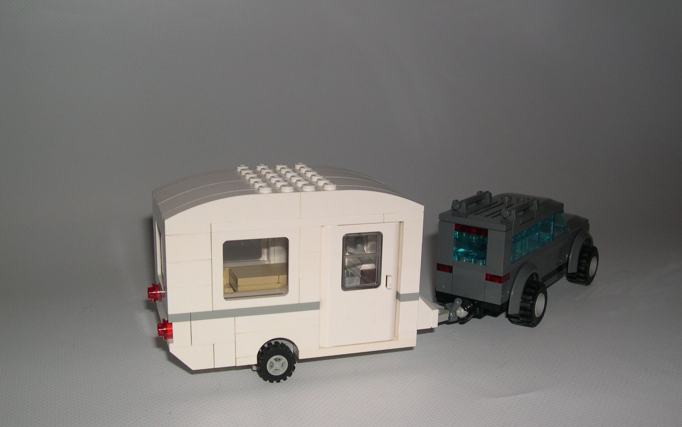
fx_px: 762
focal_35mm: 41
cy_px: 222
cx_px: 345
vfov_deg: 31.2
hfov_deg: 48.2
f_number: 7.6
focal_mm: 8
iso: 100
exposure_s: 1/60
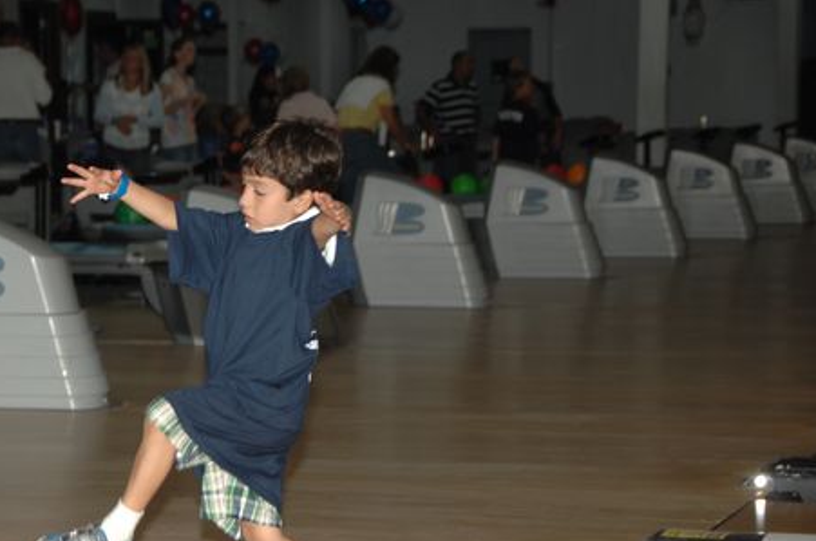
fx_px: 3614
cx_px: 251
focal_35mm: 160
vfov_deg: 8.6
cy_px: 325
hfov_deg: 12.9
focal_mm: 75
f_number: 5
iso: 200
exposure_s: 1/125
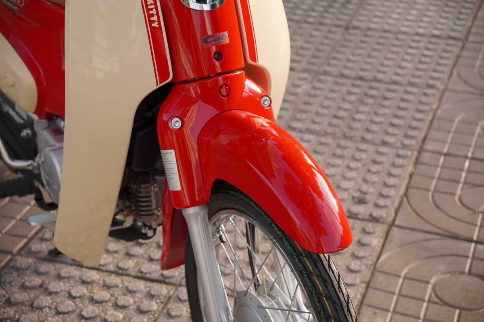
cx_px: 242
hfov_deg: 27.0
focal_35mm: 75
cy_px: 161
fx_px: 1008
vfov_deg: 18.2
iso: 500
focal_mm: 50
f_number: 4
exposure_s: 1/1000
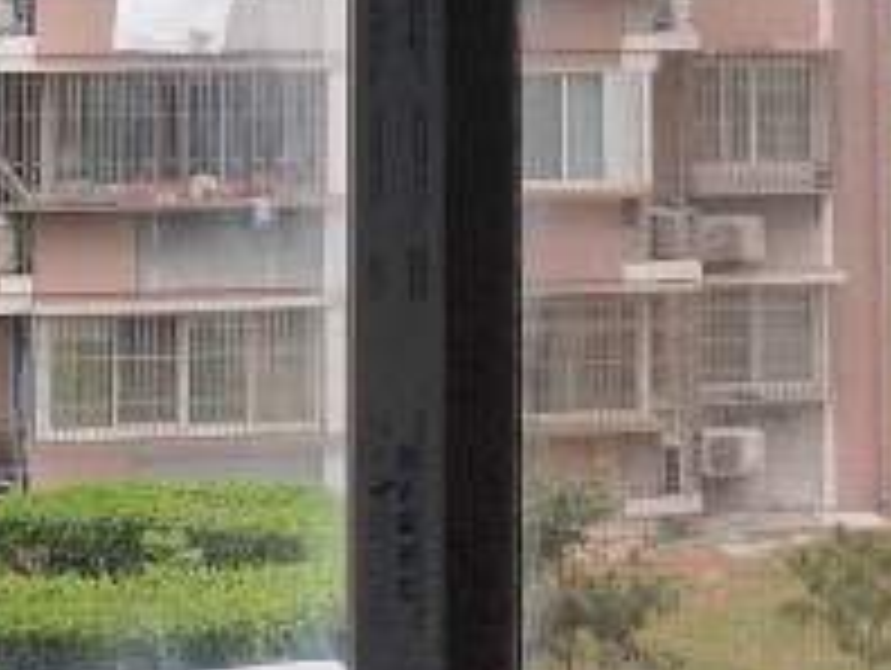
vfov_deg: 13.4
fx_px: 2706
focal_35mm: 105
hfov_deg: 18.7
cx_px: 369
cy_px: -292
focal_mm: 6.24
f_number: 1.8
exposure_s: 1/324
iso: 100
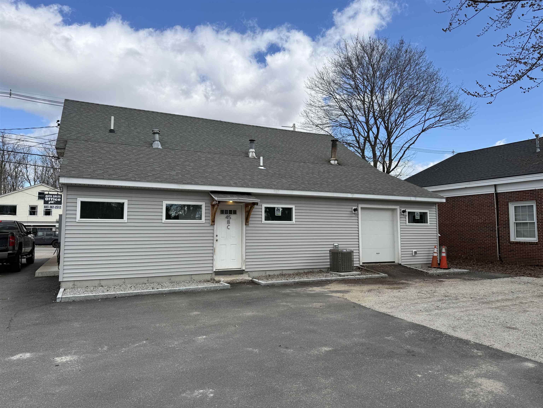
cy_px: 204
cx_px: 272
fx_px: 376
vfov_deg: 56.8
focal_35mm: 24
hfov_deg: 71.6
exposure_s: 1/4167
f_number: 1.78
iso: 80
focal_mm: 6.76
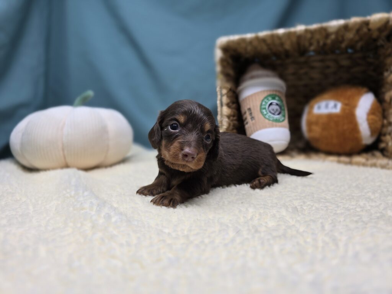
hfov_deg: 73.9
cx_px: 196
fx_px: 260
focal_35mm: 23
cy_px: 147
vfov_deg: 58.9
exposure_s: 1/120
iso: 50
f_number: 1.7
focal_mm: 6.3
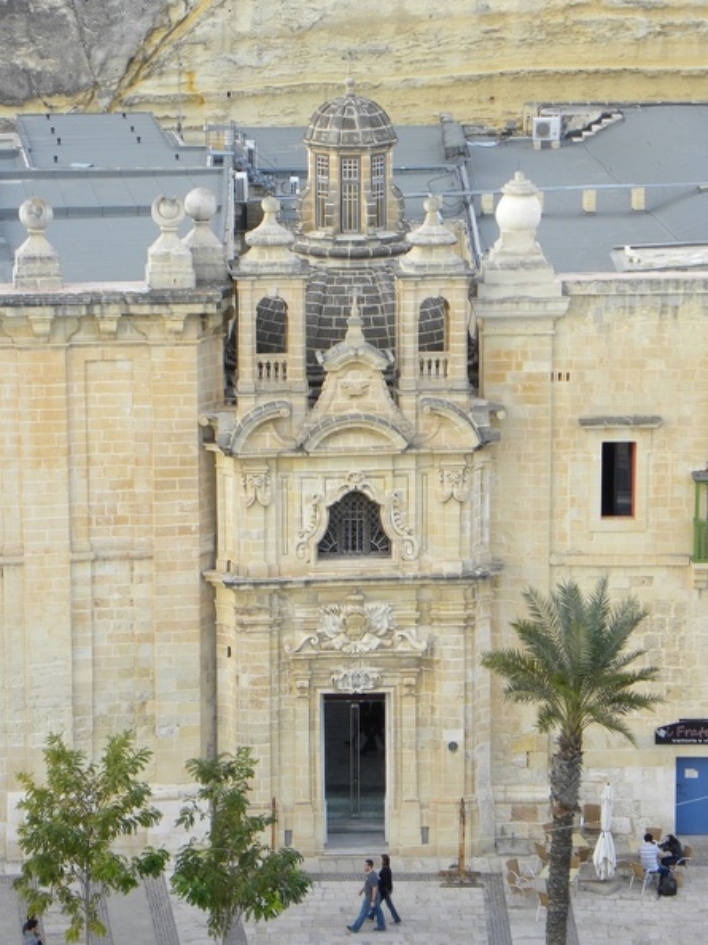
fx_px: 3520
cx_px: 354
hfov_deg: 11.5
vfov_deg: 15.3
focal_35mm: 129
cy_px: 472
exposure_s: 1/101
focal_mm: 23
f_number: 4.5
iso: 64
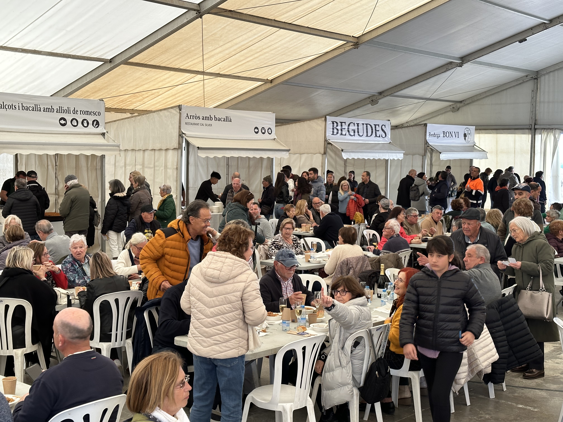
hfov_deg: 39.7
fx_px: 781
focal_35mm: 48
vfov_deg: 30.3
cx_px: 282
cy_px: 211
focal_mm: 6.86
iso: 64
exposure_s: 1/138
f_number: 1.78
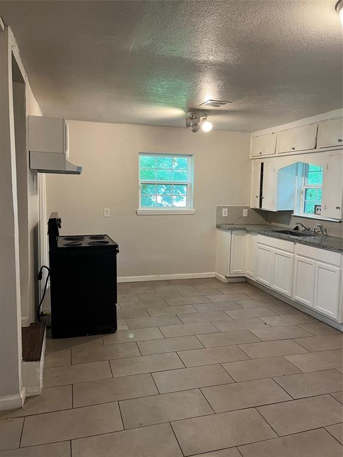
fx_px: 344
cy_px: 228
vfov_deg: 67.3
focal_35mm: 26
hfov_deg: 53.1
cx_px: 172
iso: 200
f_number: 1.6
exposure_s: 1/60
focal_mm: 5.1
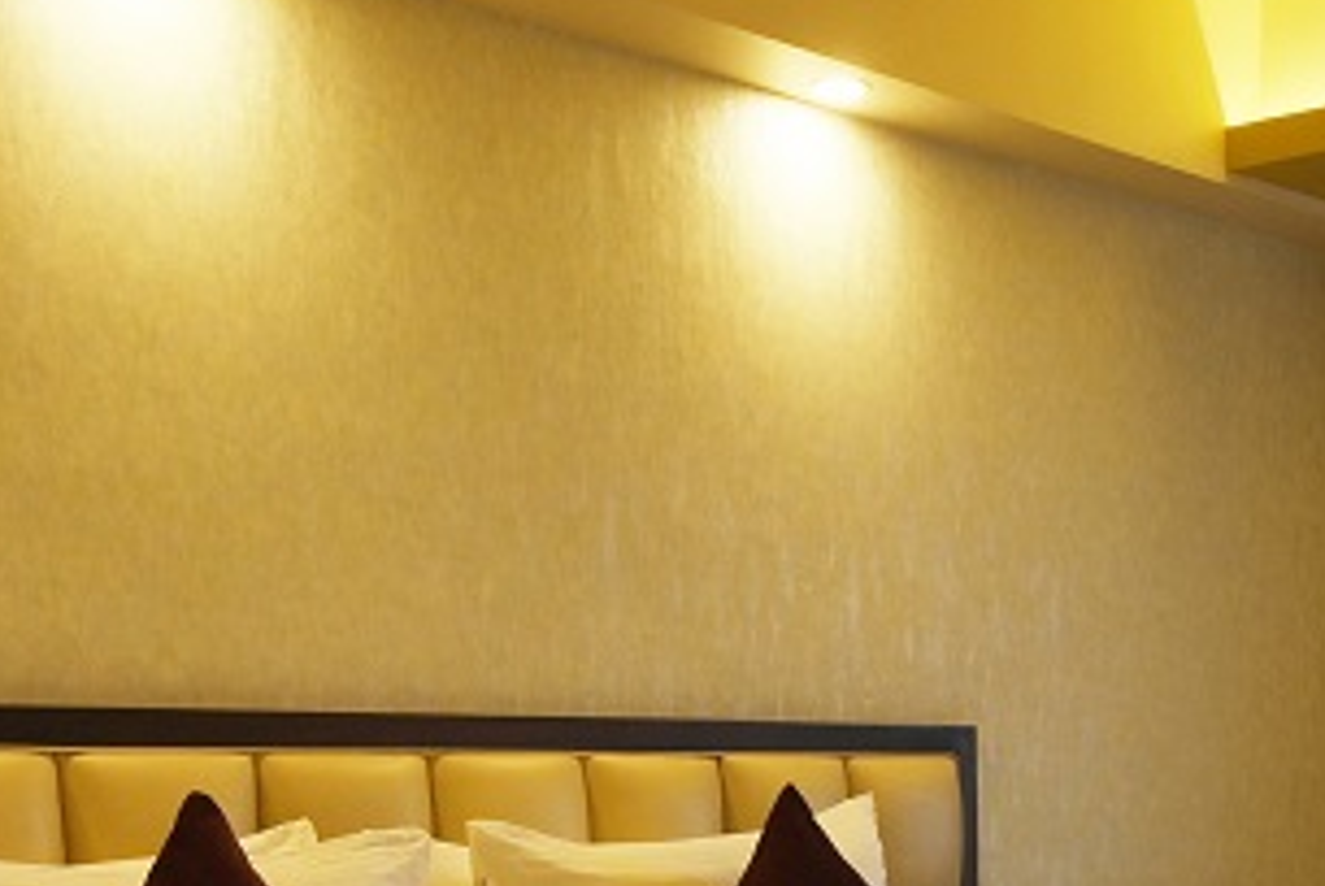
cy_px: 1255
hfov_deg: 35.8
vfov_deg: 21.5
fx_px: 2026
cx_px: 908
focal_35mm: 55
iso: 250
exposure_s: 1/25
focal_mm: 14
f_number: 9
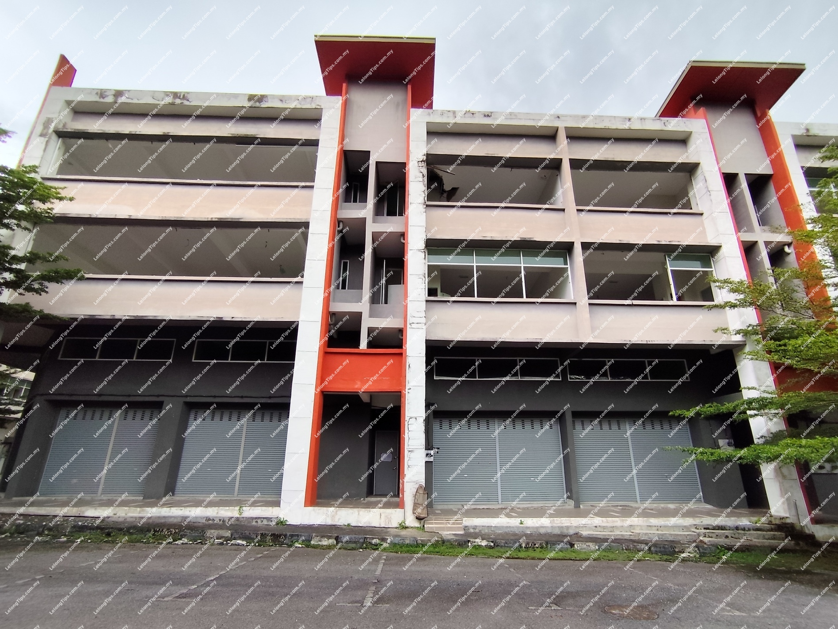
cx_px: 419
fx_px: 387
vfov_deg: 78.1
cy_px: 314
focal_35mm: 16
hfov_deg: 94.5
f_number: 2.2
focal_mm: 1.65
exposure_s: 1/324
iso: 50
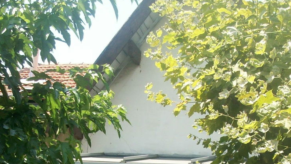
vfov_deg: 14.6
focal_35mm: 81
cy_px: 174
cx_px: 138
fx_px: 625
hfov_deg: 26.2
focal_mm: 5.7
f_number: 2.8
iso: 64
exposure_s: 1/363
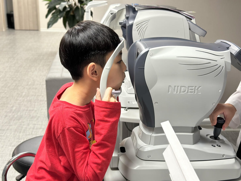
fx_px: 334
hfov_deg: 39.7
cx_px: 120
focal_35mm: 48
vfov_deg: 30.3
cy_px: 90
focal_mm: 6.86
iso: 160
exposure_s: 1/120
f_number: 1.78
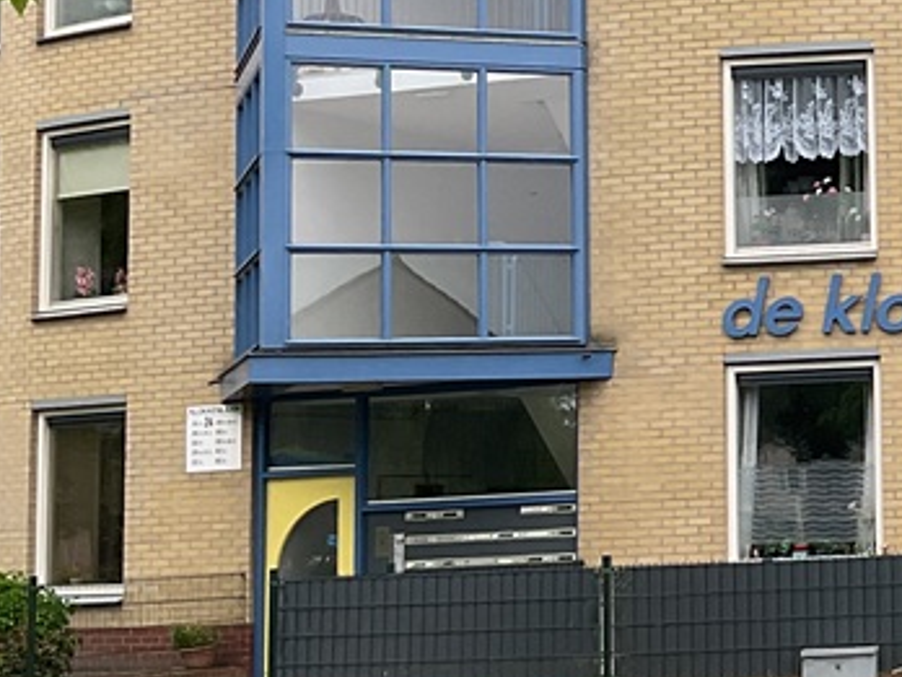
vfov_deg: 14.7
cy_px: 176
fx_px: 2606
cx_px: 1260
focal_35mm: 100
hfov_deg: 18.0
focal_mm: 3
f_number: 1.8
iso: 16
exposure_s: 1/270
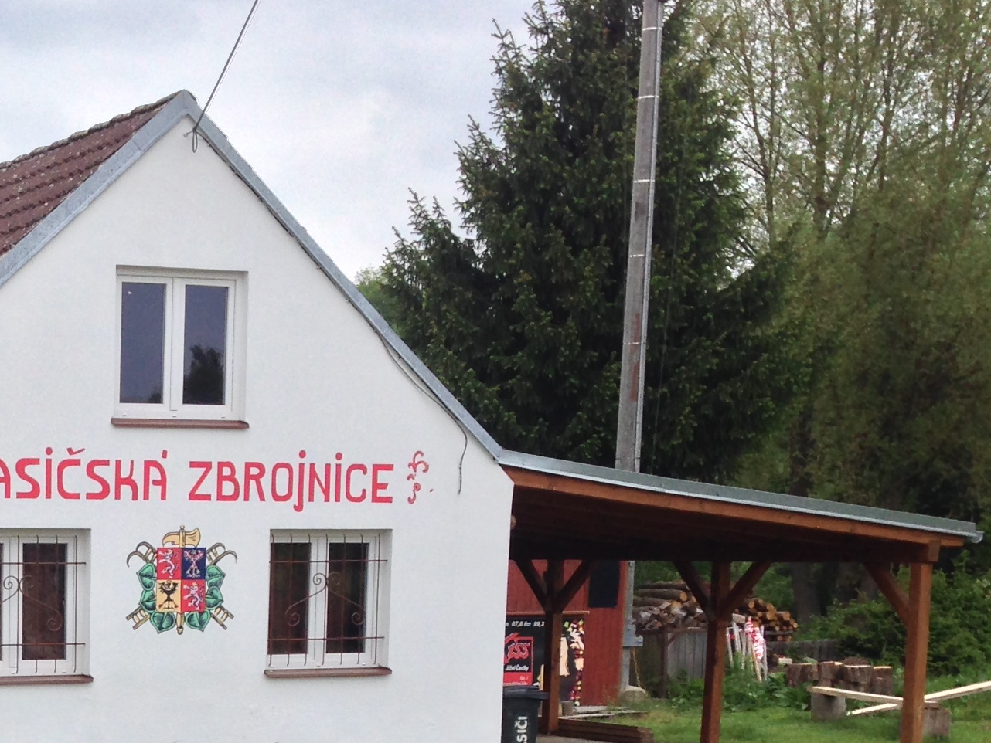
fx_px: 2405
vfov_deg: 16.8
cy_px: 900
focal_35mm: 84
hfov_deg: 22.1
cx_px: -70
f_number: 2.4
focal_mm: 4.12
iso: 50
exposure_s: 1/357
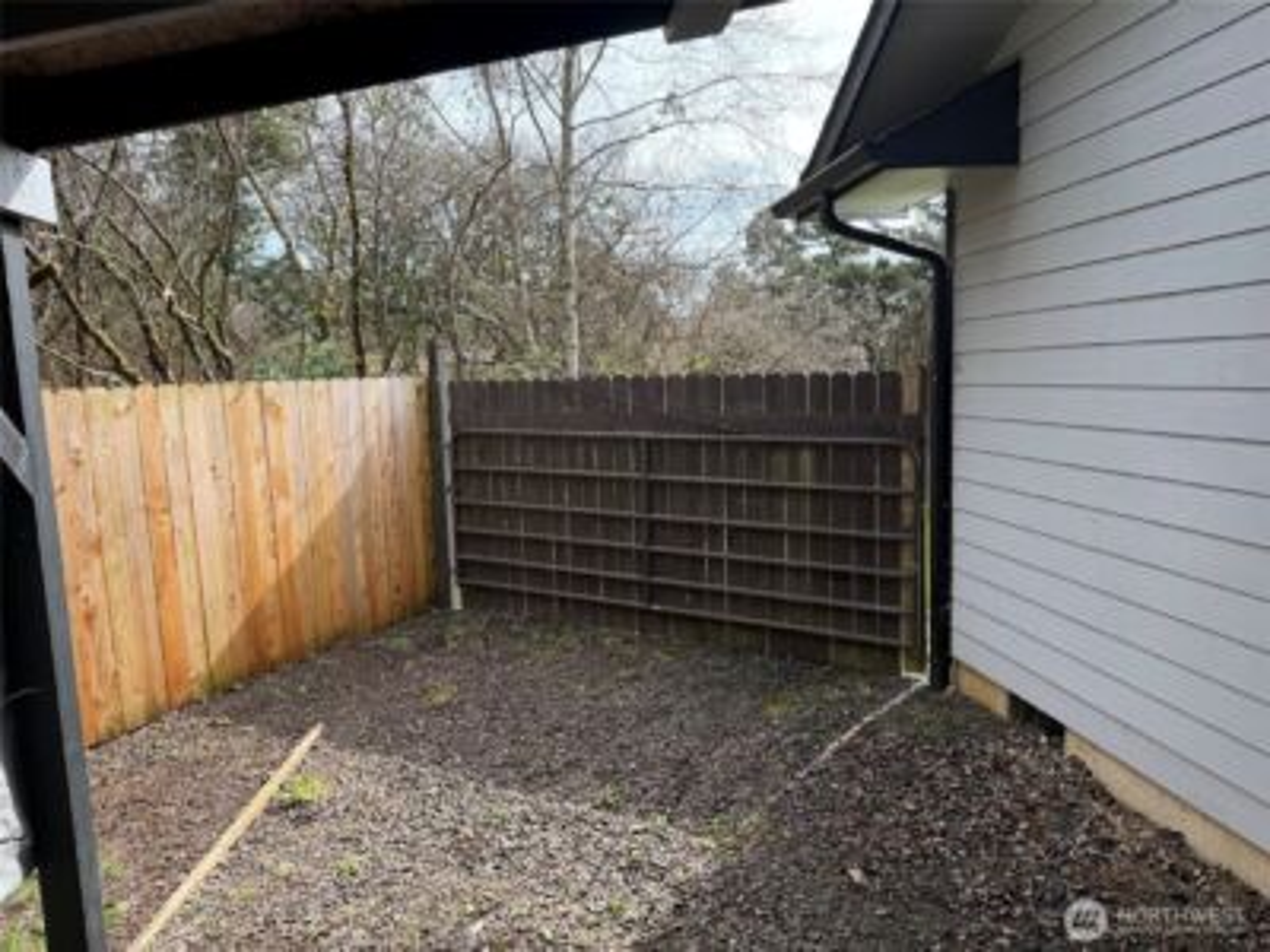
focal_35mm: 24
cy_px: 476
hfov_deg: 71.6
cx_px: 635
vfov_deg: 56.8
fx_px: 881
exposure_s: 1/1314
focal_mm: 6.76
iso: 100
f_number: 1.78
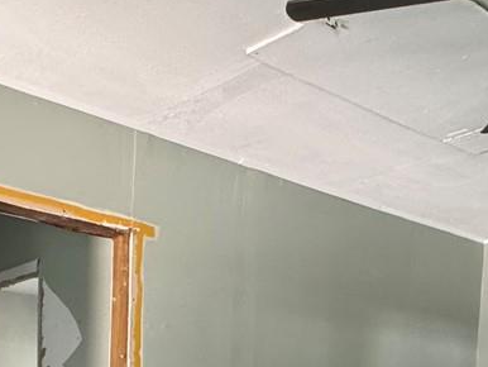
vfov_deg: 22.2
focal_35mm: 58
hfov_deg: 33.2
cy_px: 500
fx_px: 818
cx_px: 248
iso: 400
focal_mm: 2.22
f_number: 2.2
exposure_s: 1/60
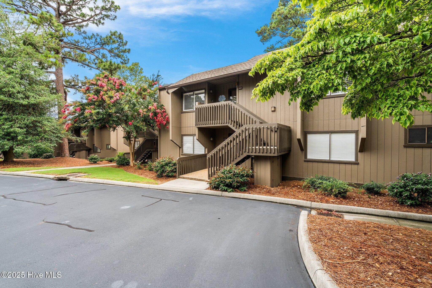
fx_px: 192
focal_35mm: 16
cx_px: 216
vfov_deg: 73.7
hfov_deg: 96.7
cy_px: 144
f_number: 8
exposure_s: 1/125
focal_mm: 16
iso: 400
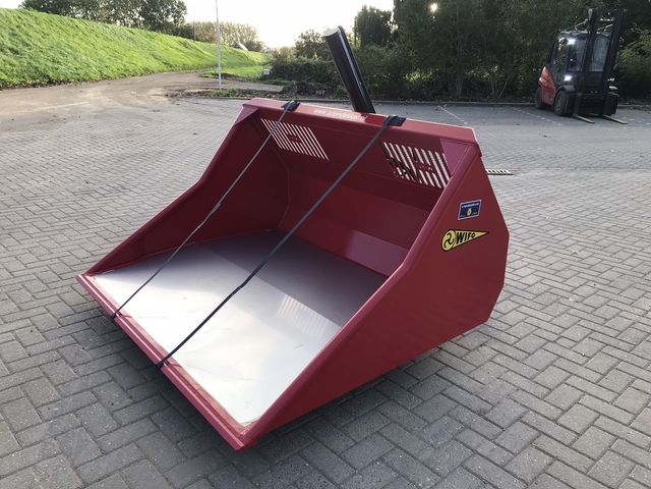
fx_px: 527
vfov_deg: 49.7
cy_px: 244
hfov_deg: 63.4
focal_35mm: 28
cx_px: 326
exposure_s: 1/166
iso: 20
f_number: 1.8
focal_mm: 3.99
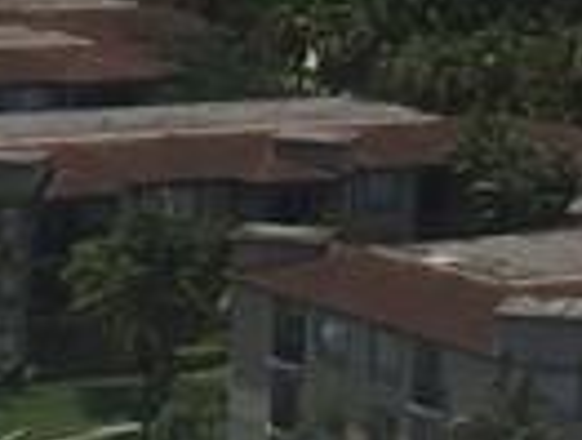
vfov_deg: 6.5
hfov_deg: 8.7
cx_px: 173
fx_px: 3810
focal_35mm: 226
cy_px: -218
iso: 32
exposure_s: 1/4950
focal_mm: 4.15
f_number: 2.2
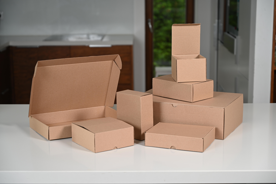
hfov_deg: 28.9
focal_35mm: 70
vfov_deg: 19.4
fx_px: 536
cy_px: 92
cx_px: 138
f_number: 4.5
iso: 100
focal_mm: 70
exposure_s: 1/80
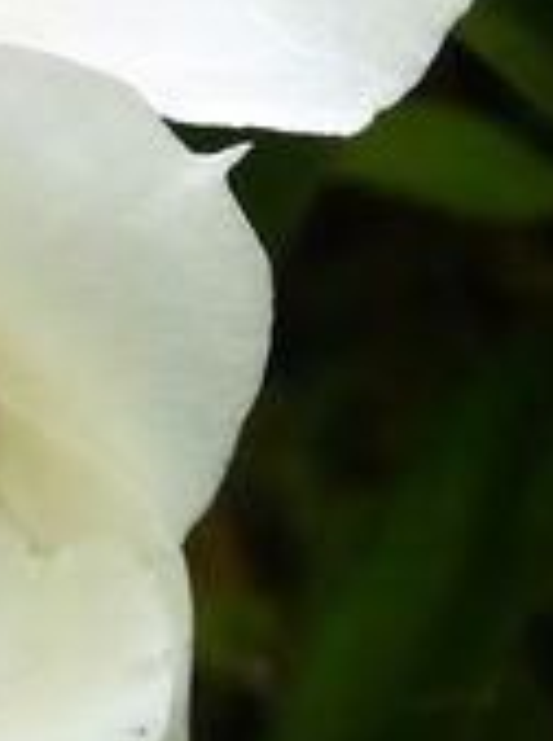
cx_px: -184
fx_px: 31859
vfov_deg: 1.3
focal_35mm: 1490
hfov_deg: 1.0
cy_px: -228
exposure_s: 1/160
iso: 100
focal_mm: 55.8
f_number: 4
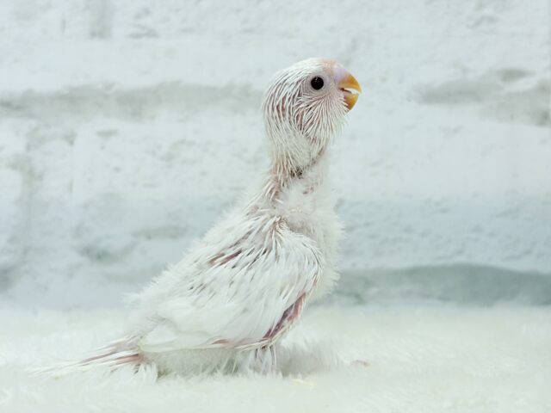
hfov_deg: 36.8
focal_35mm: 52
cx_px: 276
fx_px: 828
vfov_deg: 28.0
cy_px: 206
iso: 25
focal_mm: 5.96
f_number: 1.6
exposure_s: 1/50
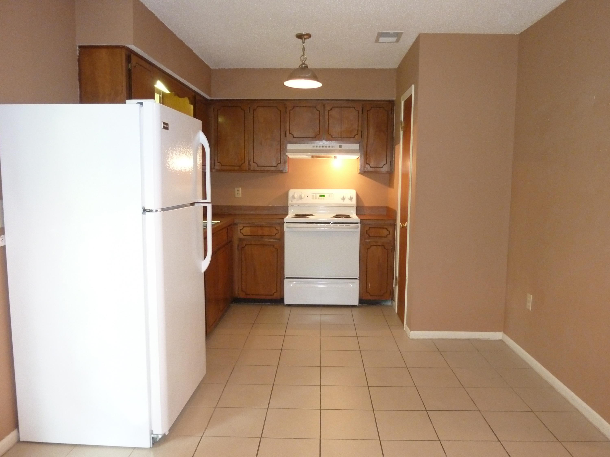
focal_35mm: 25
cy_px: 228
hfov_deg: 69.4
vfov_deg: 54.9
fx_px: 441
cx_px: 305
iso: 400
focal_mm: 4.5
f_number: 3.3
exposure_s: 1/30
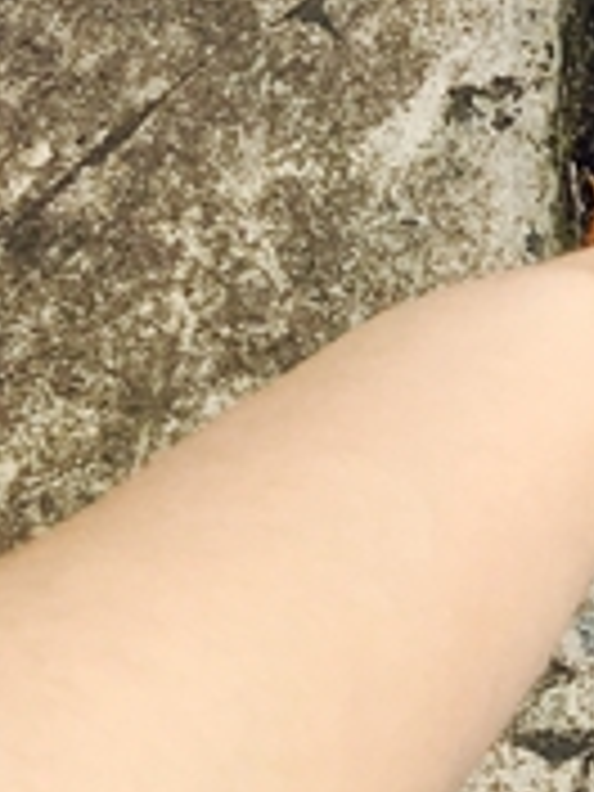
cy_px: 374
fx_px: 3775
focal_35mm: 165
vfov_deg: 12.0
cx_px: 2066
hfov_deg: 7.4
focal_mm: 4.15
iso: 25
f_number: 2.2
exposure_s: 1/405
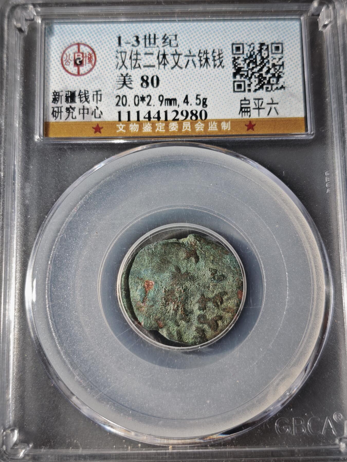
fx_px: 668
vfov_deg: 38.2
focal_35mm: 50
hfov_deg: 29.1
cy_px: 231
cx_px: 174
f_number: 1.63
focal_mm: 5.85
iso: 125
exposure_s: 1/100
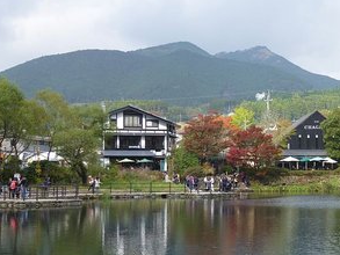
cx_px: 226
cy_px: 160
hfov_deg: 27.2
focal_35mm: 71
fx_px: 698
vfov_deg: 20.7
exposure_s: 1/250
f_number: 4.1
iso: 100
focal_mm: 9.2
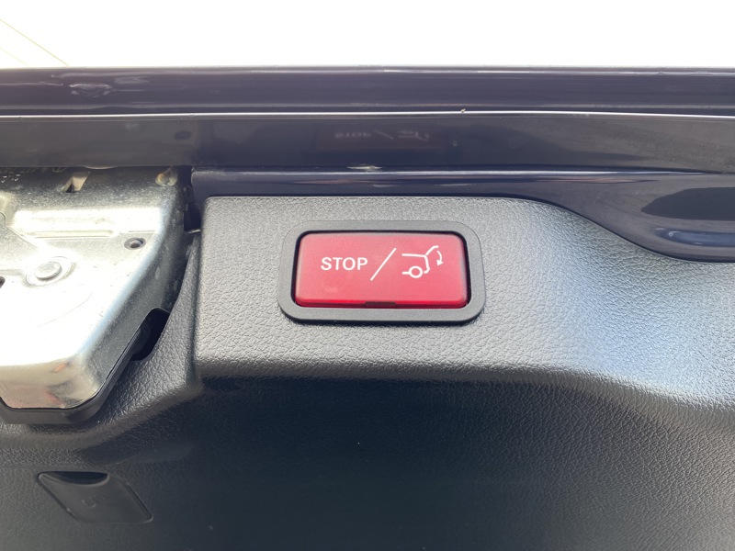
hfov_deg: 67.3
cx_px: 368
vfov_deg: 53.1
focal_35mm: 26
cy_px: 276
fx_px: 552
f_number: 1.8
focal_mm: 4.25
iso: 40
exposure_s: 1/122
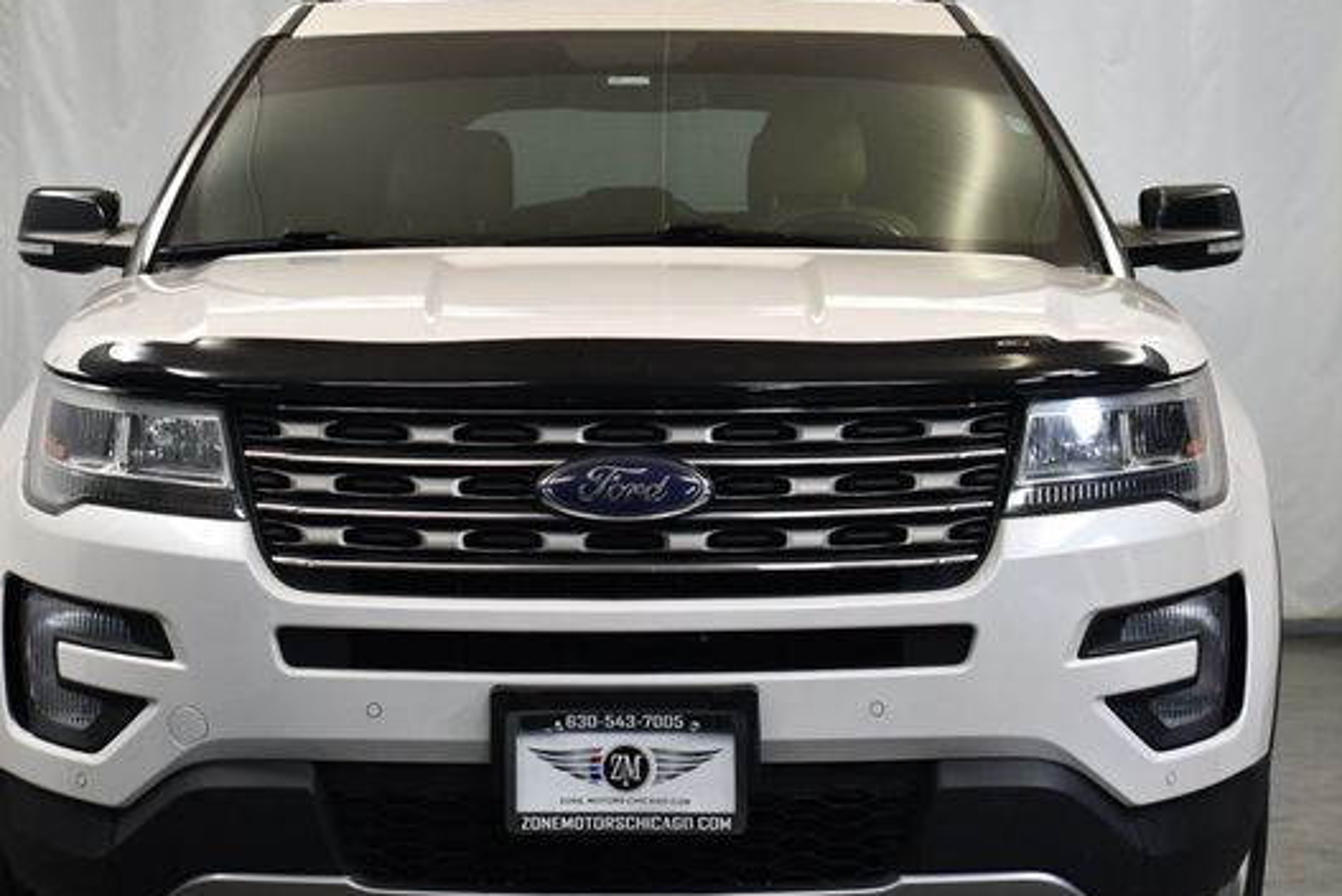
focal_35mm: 85
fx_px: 3170
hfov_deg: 23.9
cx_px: 611
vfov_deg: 16.1
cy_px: 453
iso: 900
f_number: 4.5
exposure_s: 1/125
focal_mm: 35
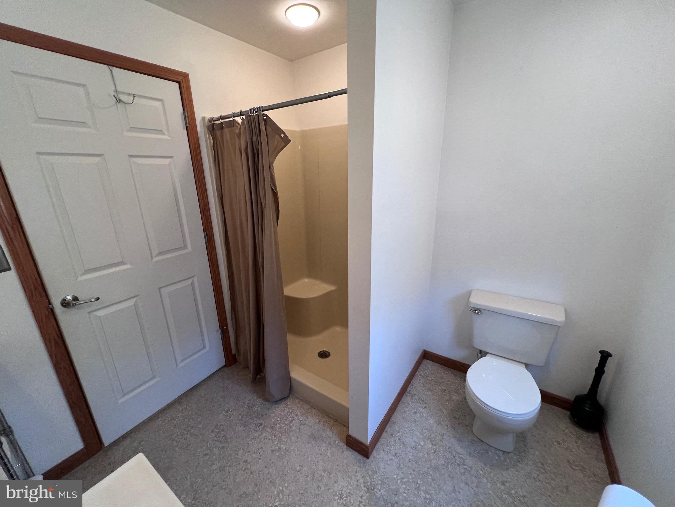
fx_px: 253
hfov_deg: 106.2
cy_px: 254
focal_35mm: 13
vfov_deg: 89.9
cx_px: 338
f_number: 1.8
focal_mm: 1.57
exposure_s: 1/60
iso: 160
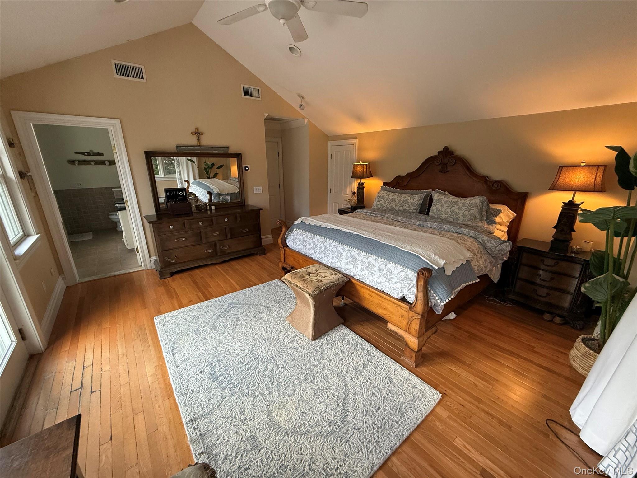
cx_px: 318
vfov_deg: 85.7
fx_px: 258
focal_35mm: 14
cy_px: 239
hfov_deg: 102.1
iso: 320
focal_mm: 2.22
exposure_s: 1/120
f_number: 2.2
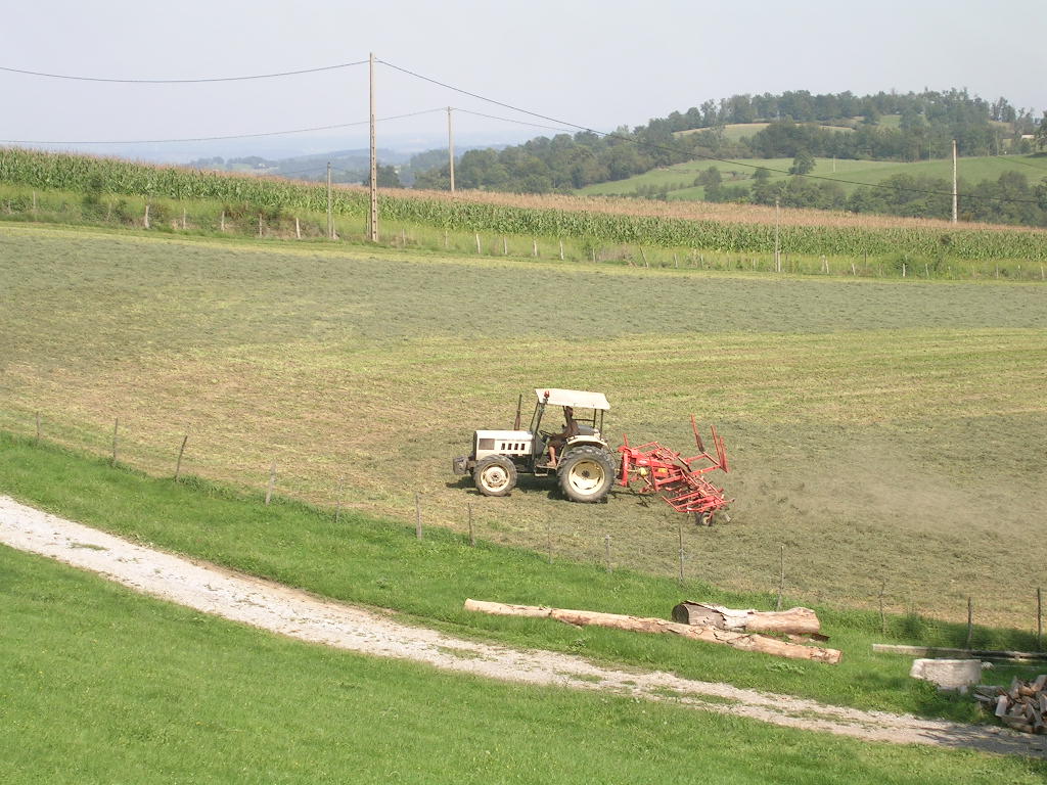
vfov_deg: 14.1
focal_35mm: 105
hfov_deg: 18.7
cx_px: 524
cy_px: 392
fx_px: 3176
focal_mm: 16.2
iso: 50
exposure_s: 1/264
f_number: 4.9
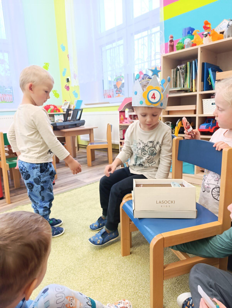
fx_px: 205
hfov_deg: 59.0
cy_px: 154
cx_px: 116
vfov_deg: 73.8
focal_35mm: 23
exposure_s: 1/100
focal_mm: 6.14
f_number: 1.6
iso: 640
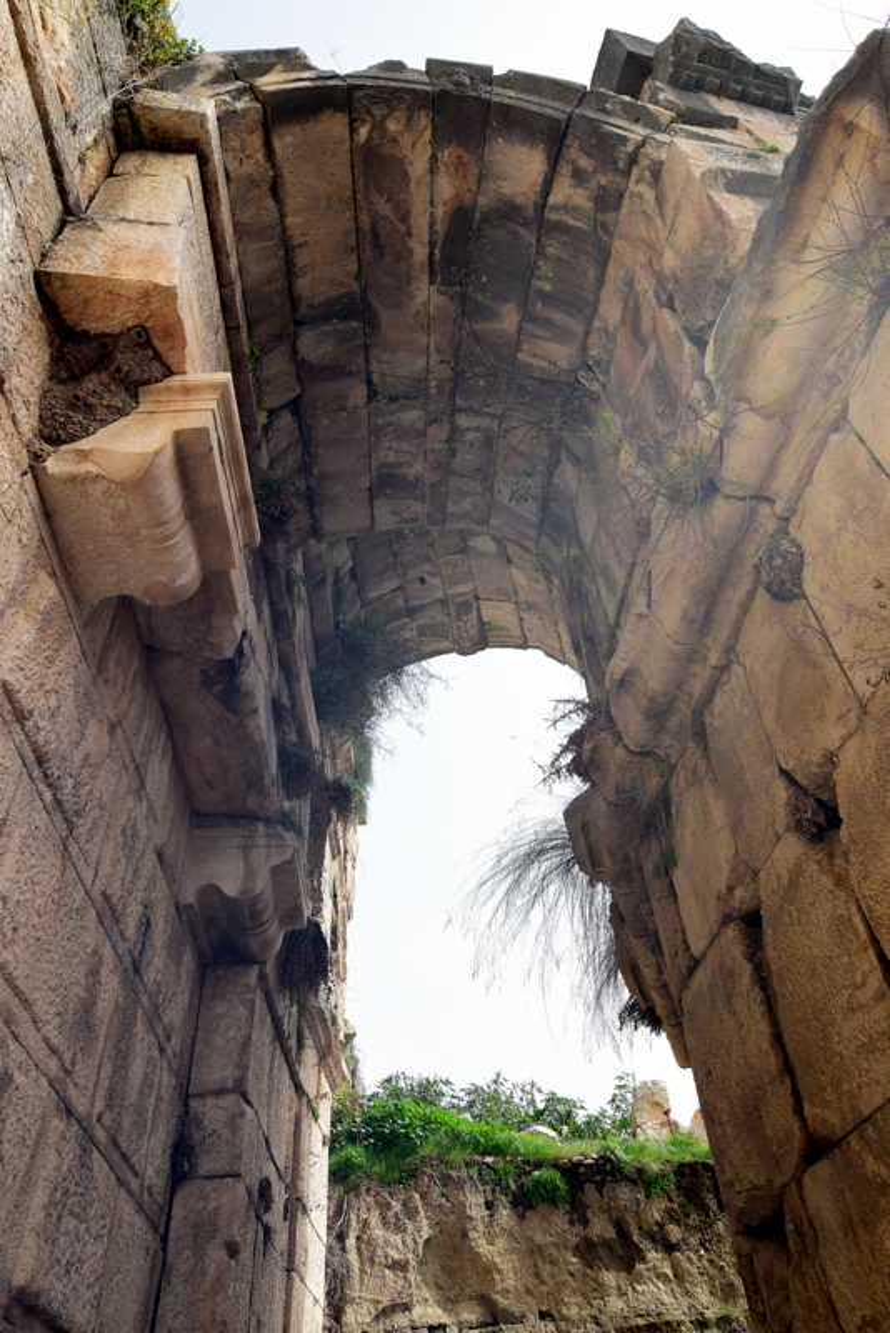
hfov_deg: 53.2
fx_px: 889
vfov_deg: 73.7
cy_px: 666
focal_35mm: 24
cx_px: 445
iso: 400
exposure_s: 1/400
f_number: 11
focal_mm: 16
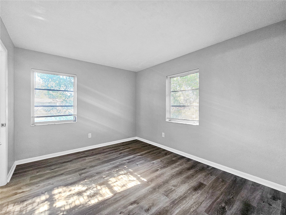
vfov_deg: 89.9
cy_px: 108
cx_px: 143
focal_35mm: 13
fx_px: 107
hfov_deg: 106.2
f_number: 2.2
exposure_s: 1/30
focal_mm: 2.2
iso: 320
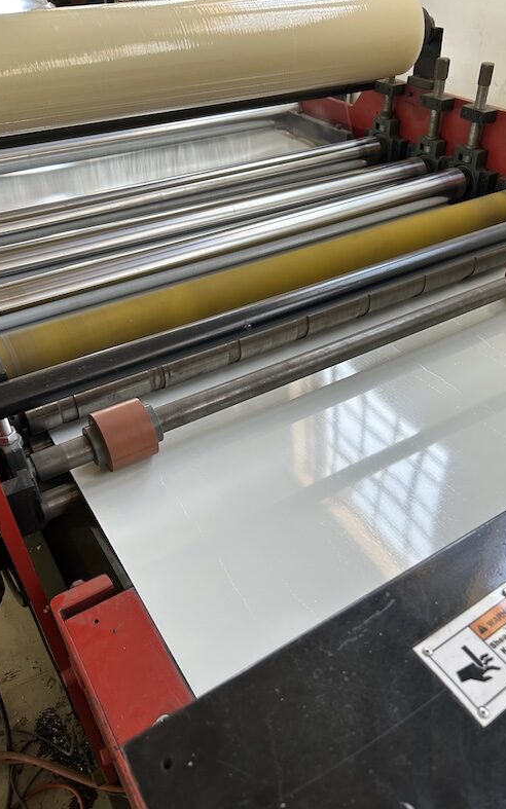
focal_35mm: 28
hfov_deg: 44.4
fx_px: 618
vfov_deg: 66.5
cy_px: 406
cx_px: 294
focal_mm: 5.7
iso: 80
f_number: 1.5
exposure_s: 1/100
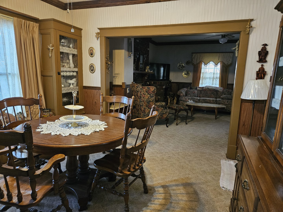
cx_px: 142
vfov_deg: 58.9
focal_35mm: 23
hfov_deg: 73.9
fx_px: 188
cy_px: 106
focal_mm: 5.4
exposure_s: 1/24
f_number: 1.8
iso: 800
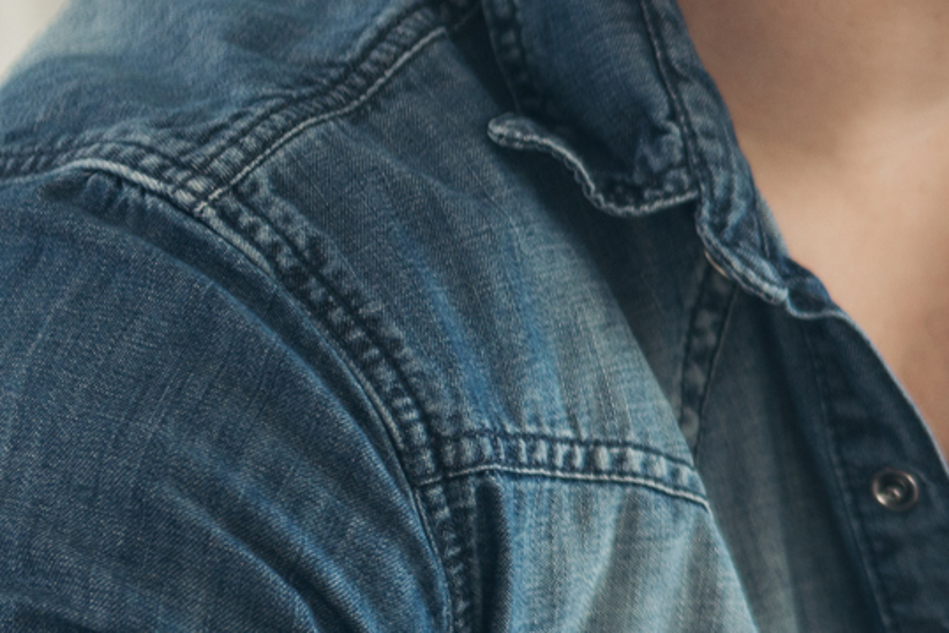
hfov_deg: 7.3
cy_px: 201
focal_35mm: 276
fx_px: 7277
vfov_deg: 5.0
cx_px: 1455
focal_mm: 70
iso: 100
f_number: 2.8
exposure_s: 1/160
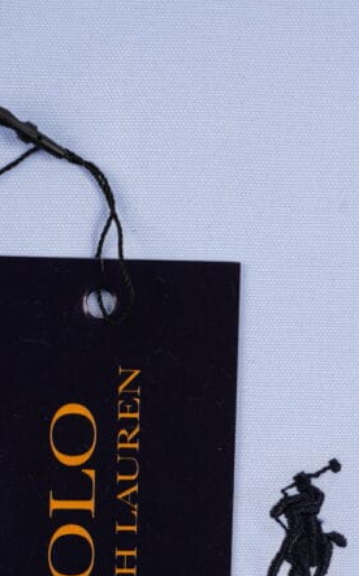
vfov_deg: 18.5
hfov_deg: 11.8
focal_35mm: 111
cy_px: 495
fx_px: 1739
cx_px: 199
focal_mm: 53.5
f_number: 10
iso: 50
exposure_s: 1/80
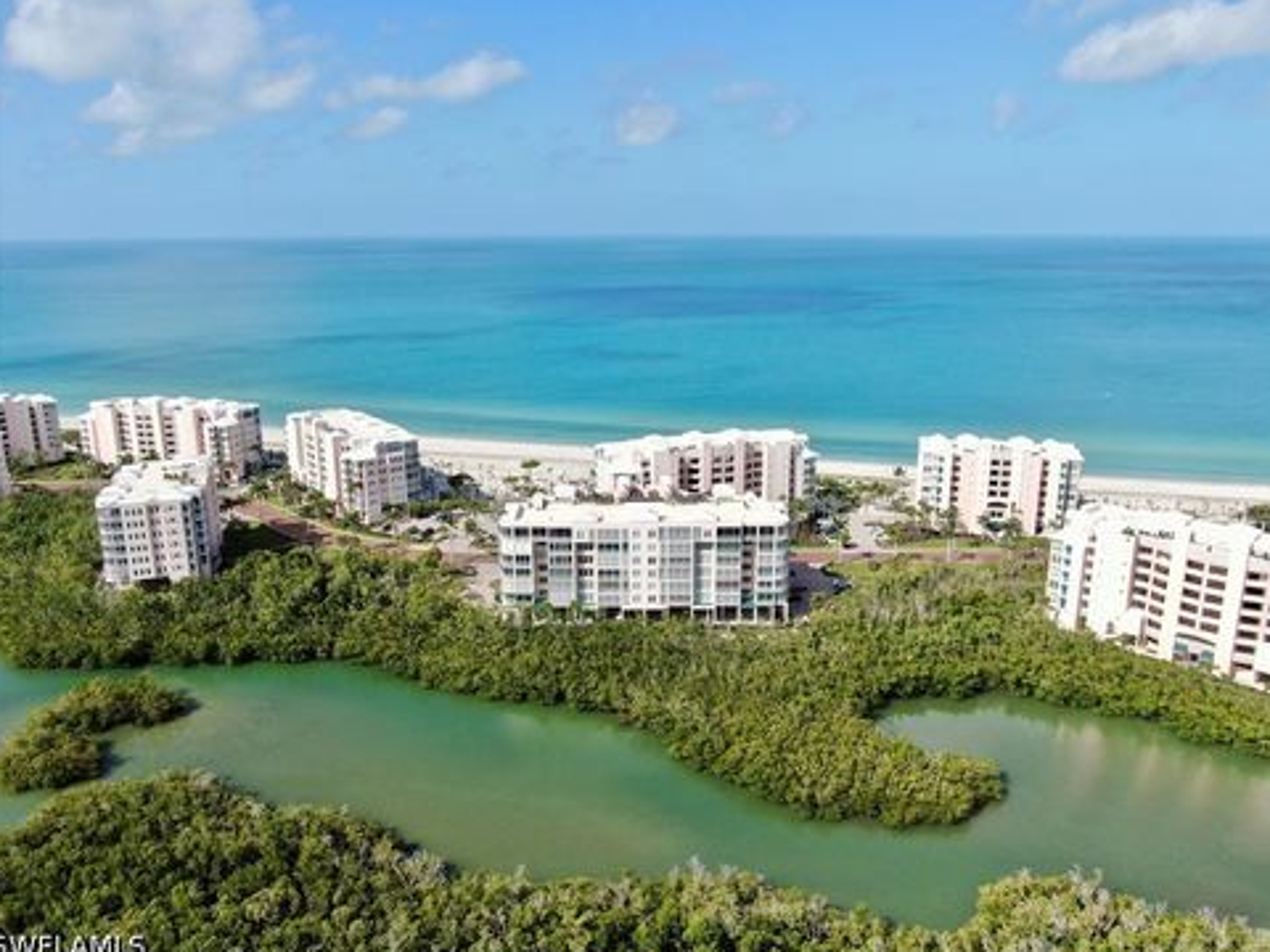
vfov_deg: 54.9
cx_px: 646
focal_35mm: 25
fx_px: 917
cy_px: 472
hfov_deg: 69.4
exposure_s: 1/1250
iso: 100
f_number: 2.8
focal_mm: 4.39
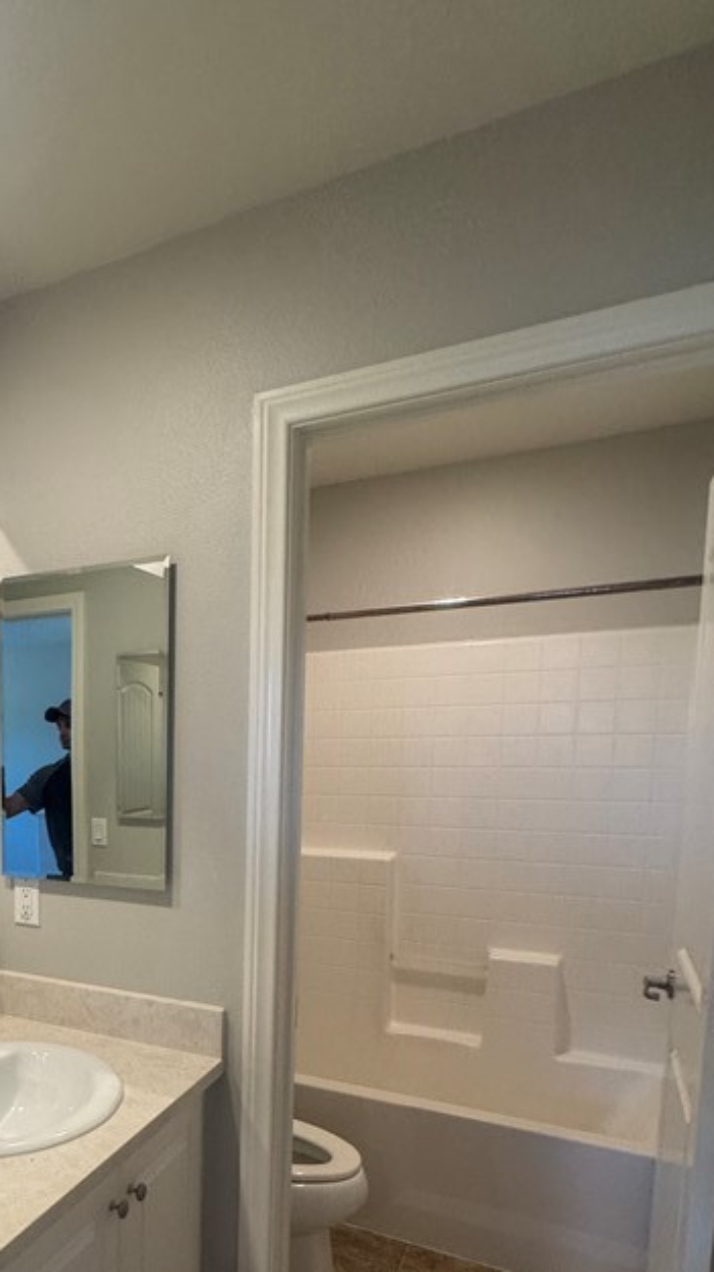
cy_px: 847
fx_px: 842
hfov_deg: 41.1
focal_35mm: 25
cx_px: 28
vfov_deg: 71.9
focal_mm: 2.22
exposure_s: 1/120
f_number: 2.2
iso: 250
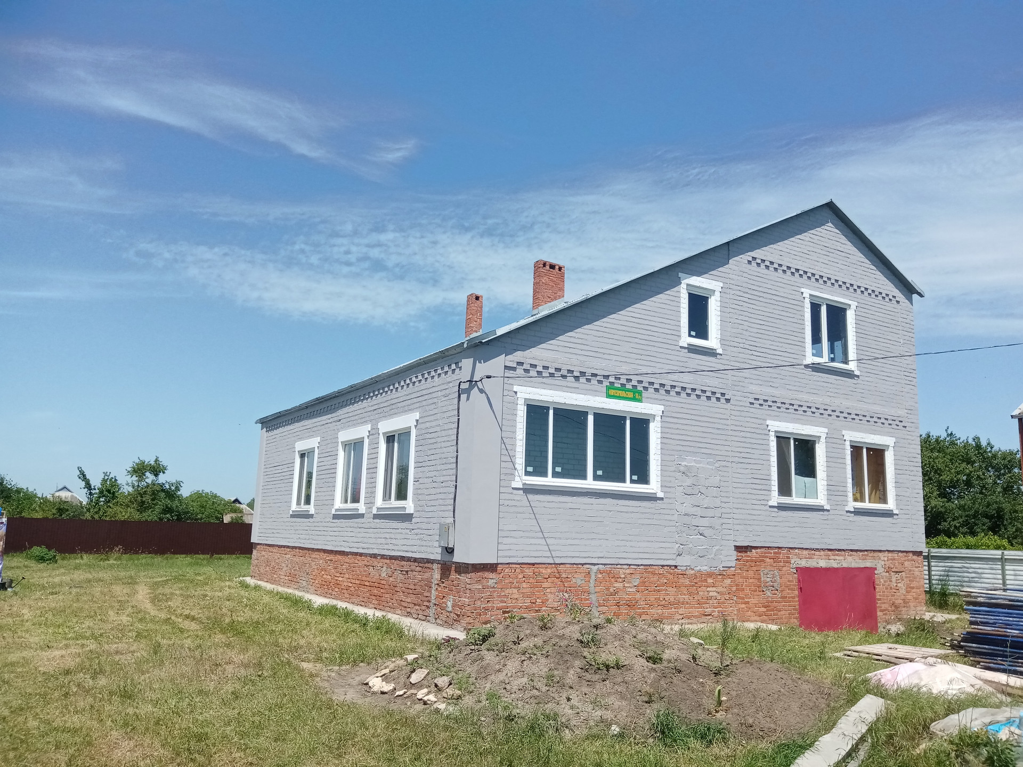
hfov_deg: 67.3
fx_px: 768
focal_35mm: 26
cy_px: 384
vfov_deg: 53.1
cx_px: 512
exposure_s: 1/2000
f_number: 1.8
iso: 102
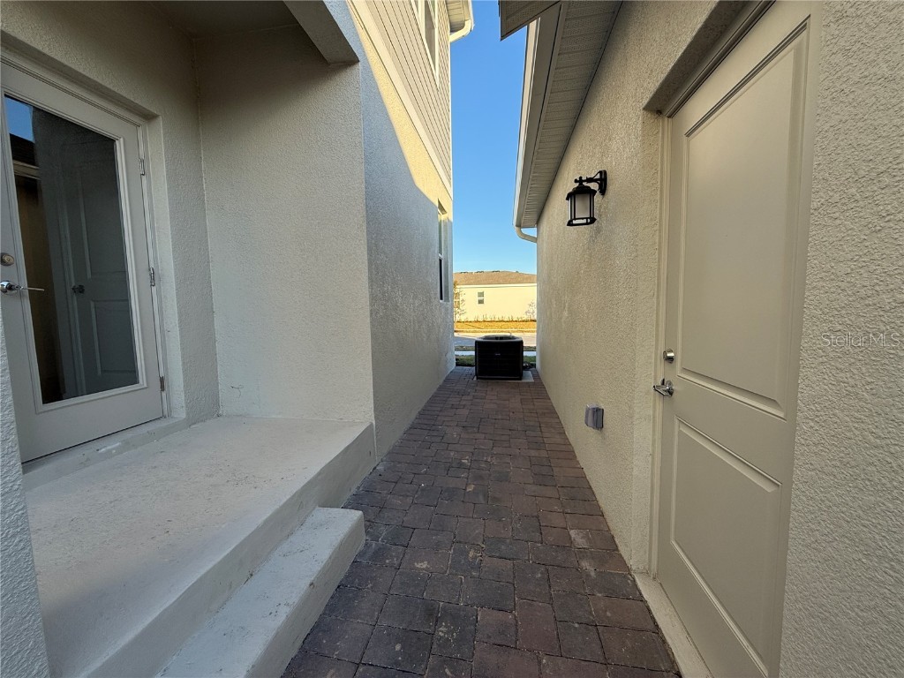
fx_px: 366
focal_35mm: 14
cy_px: 339
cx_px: 452
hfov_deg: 102.1
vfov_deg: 85.7
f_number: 2.2
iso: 64
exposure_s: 1/679
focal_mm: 2.22
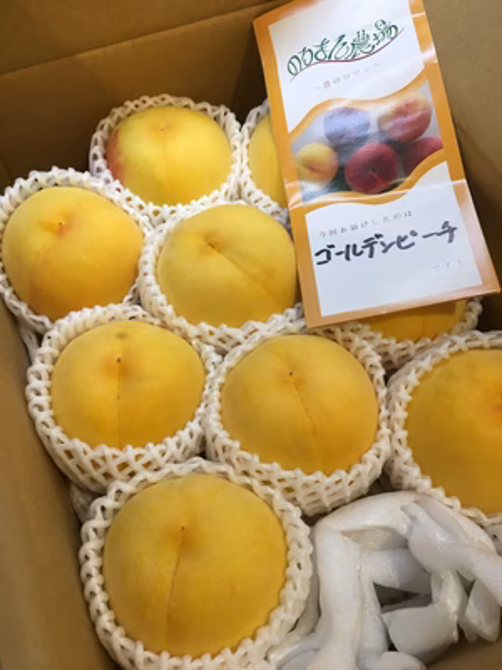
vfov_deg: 61.7
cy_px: 335
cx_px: 251
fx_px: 561
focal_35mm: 29
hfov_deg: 48.2
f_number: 2.2
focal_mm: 4.15
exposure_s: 1/15
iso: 25
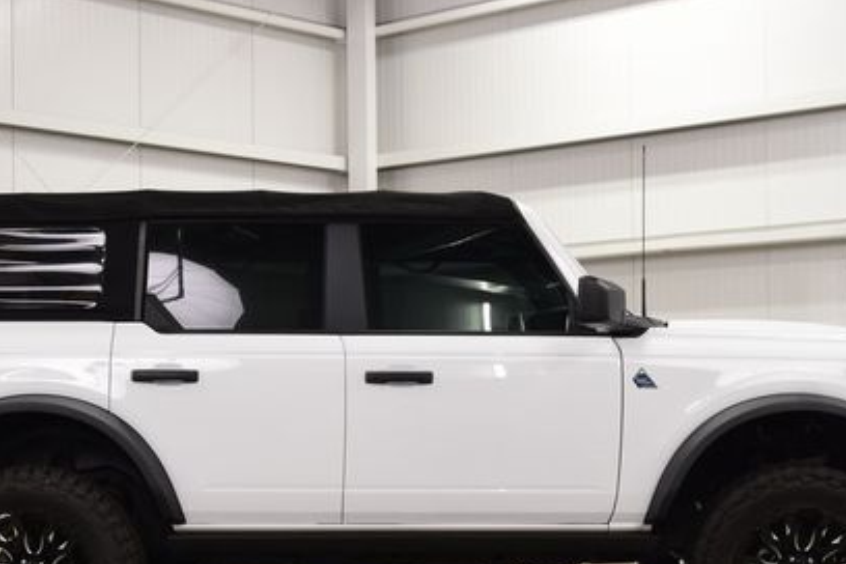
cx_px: 392
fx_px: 1880
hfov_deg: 25.4
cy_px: 436
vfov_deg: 17.0
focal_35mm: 80
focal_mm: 34
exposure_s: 1/30
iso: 640
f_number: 7.1
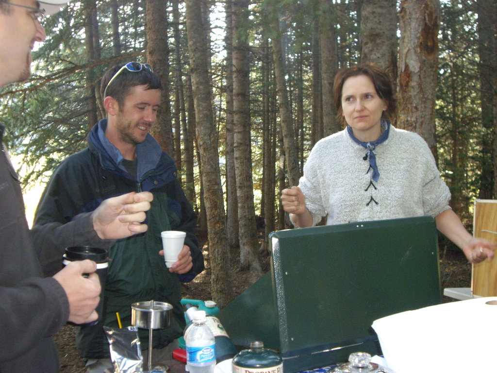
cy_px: 186
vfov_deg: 26.6
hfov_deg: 34.9
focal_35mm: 55
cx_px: 248
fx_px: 790
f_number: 3.3
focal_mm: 9
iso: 200
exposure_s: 1/60
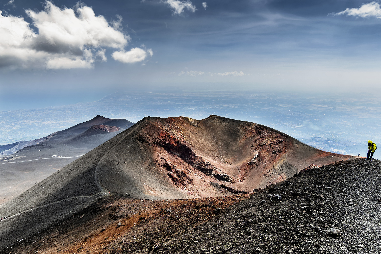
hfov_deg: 71.5
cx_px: 198
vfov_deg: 51.3
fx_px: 265
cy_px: 128
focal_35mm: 25
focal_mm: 16
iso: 200
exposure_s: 1/160
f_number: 11
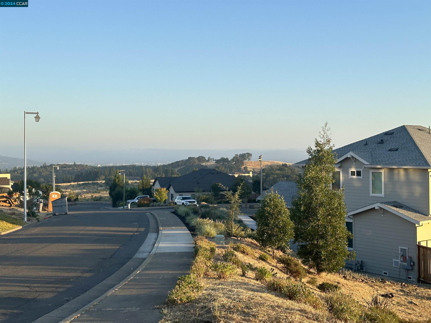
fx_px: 598
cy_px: 162
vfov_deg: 30.3
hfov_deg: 39.7
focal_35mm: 48
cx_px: 216
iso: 64
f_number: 1.78
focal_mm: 6.86
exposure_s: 1/1414
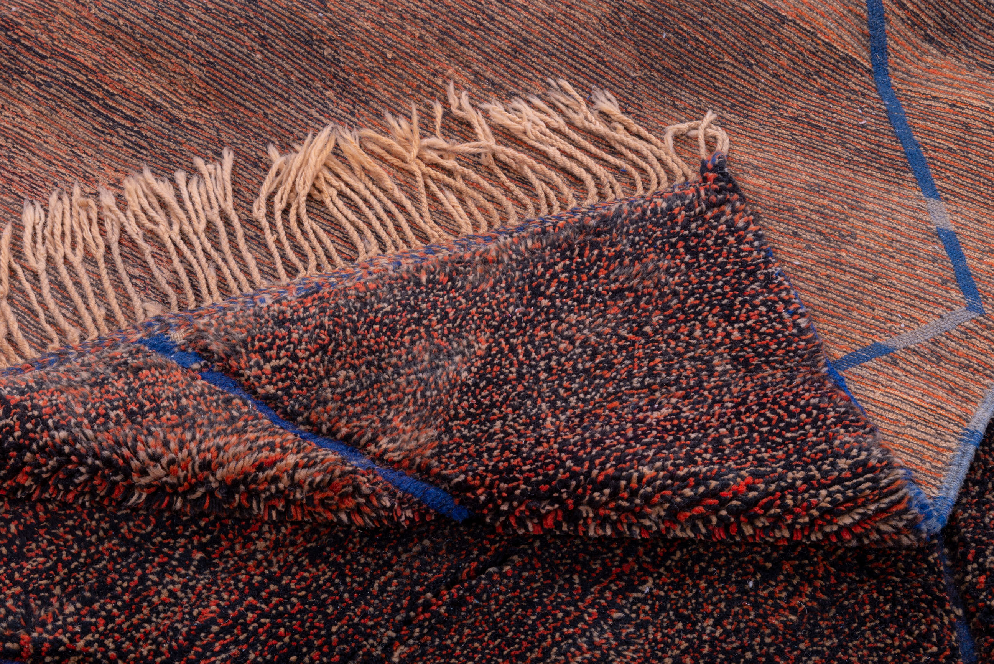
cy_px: 332
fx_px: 1657
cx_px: 497
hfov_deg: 33.4
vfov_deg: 22.6
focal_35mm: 60
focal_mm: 60
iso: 160
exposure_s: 1/160
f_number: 16
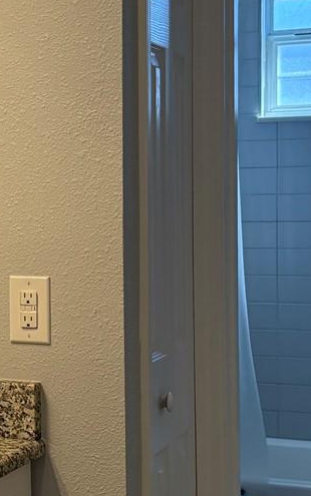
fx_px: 1205
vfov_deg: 23.3
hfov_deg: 14.2
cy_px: 258
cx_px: -77
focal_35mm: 89
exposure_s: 1/227
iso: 125
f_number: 1.6
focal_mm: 5.96
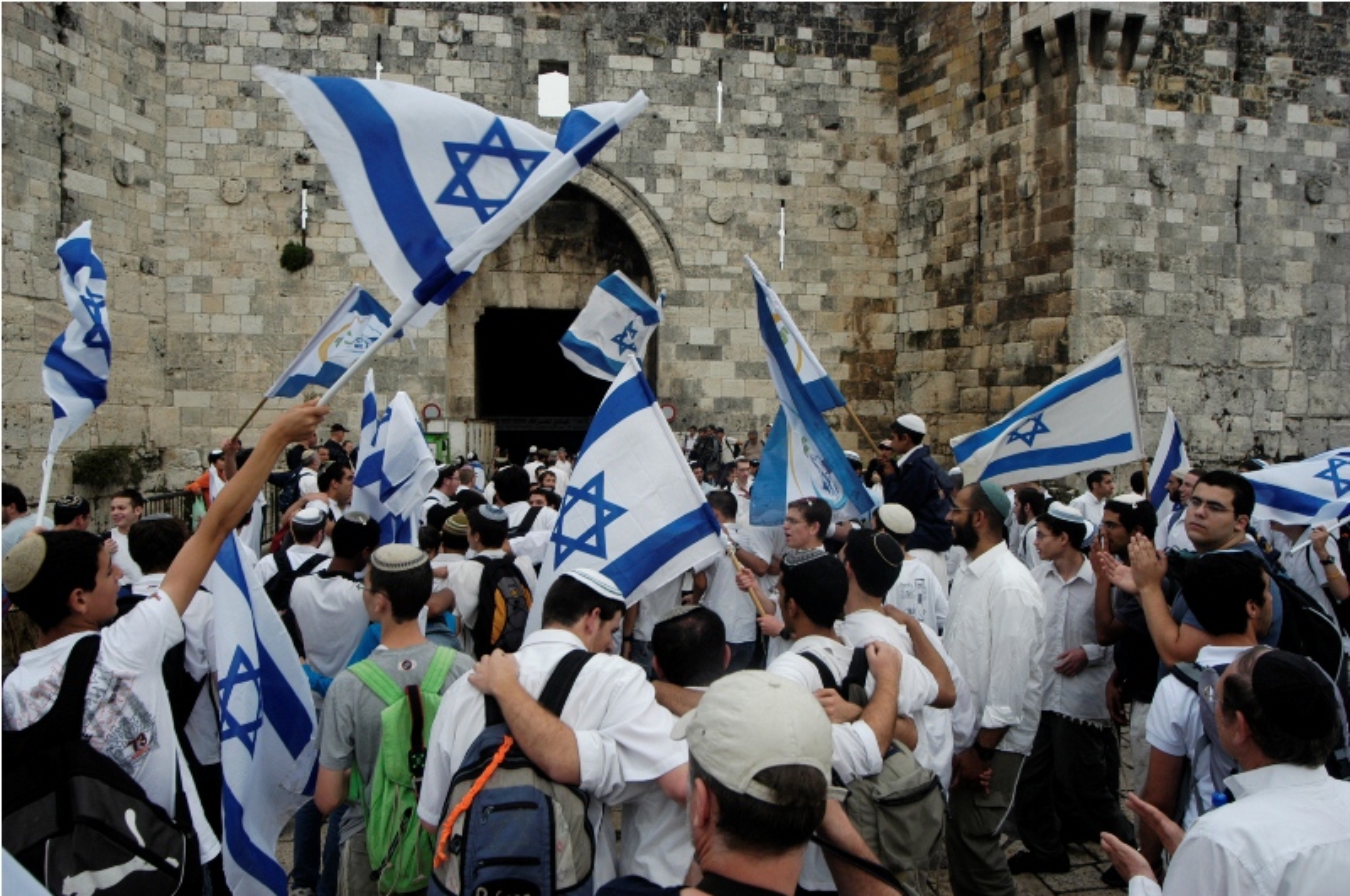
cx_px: 675
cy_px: 448
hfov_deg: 77.4
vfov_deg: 56.0
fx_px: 843
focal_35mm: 22
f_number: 8
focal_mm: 15
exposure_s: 1/250
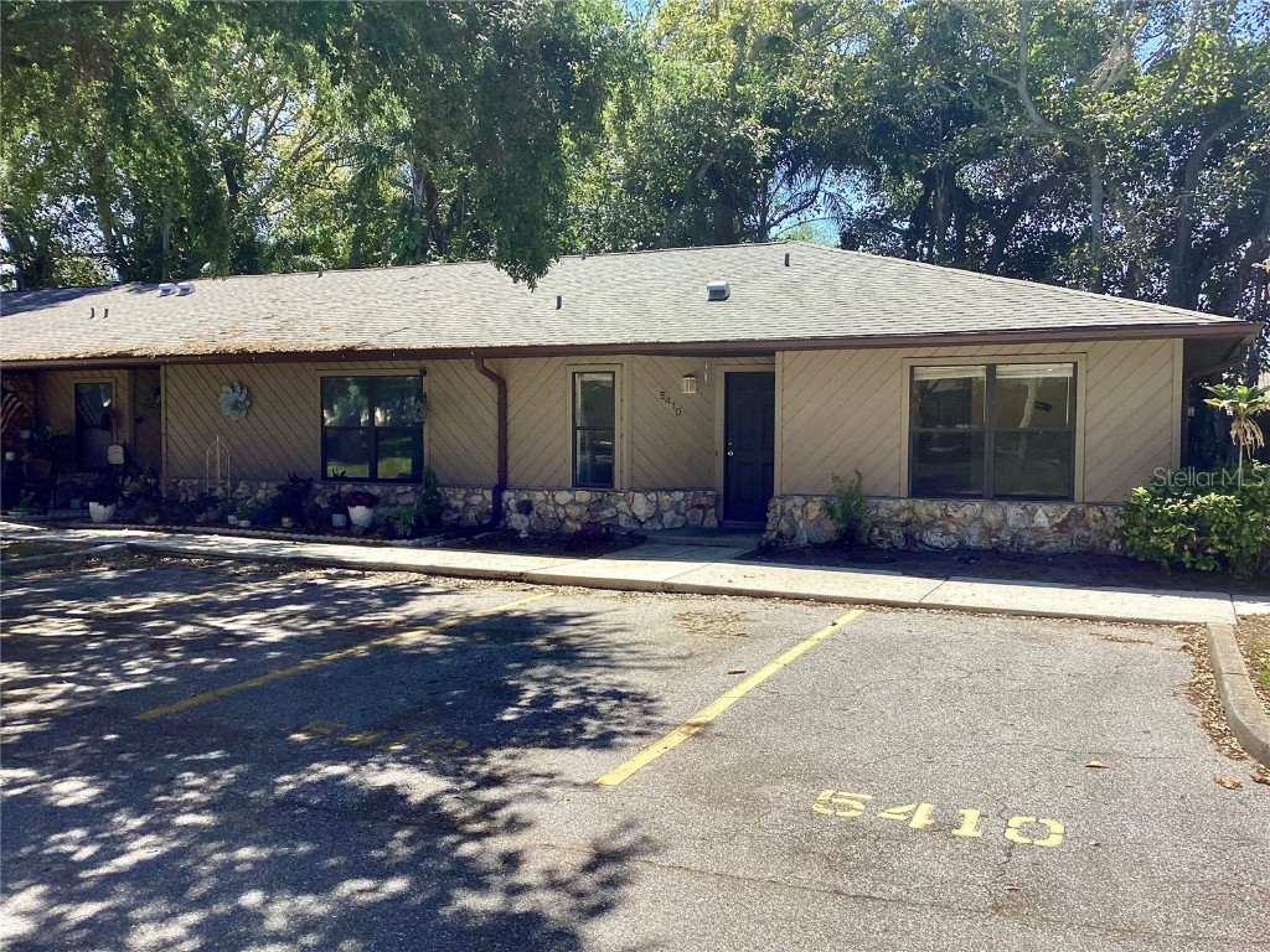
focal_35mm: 31
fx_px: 1137
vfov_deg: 45.4
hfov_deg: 58.4
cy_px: 476
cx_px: 635
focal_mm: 3.3
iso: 25
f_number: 2.4
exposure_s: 1/840
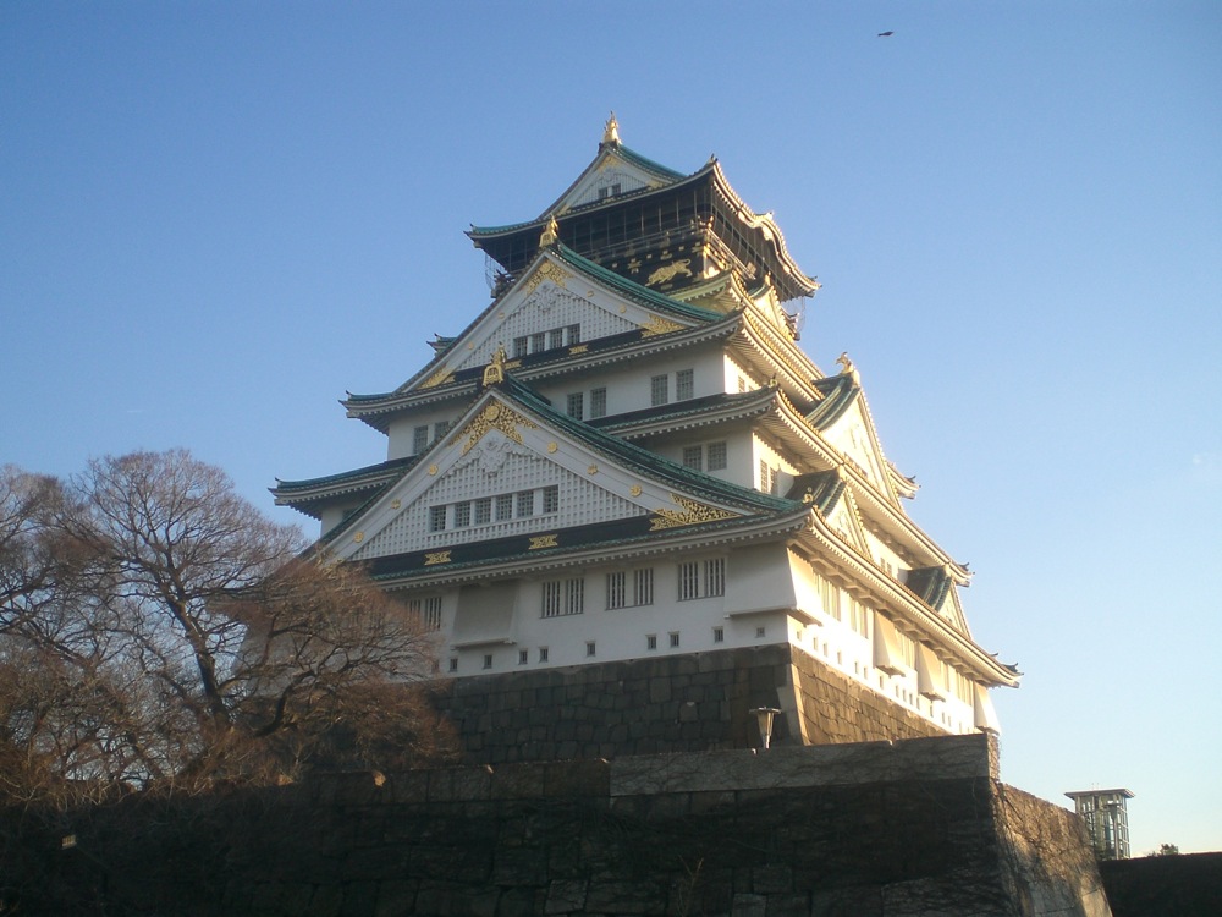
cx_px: 611
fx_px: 1341
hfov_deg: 49.0
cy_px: 458
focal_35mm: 38
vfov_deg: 37.7
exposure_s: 1/320
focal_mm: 6.3
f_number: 3.1
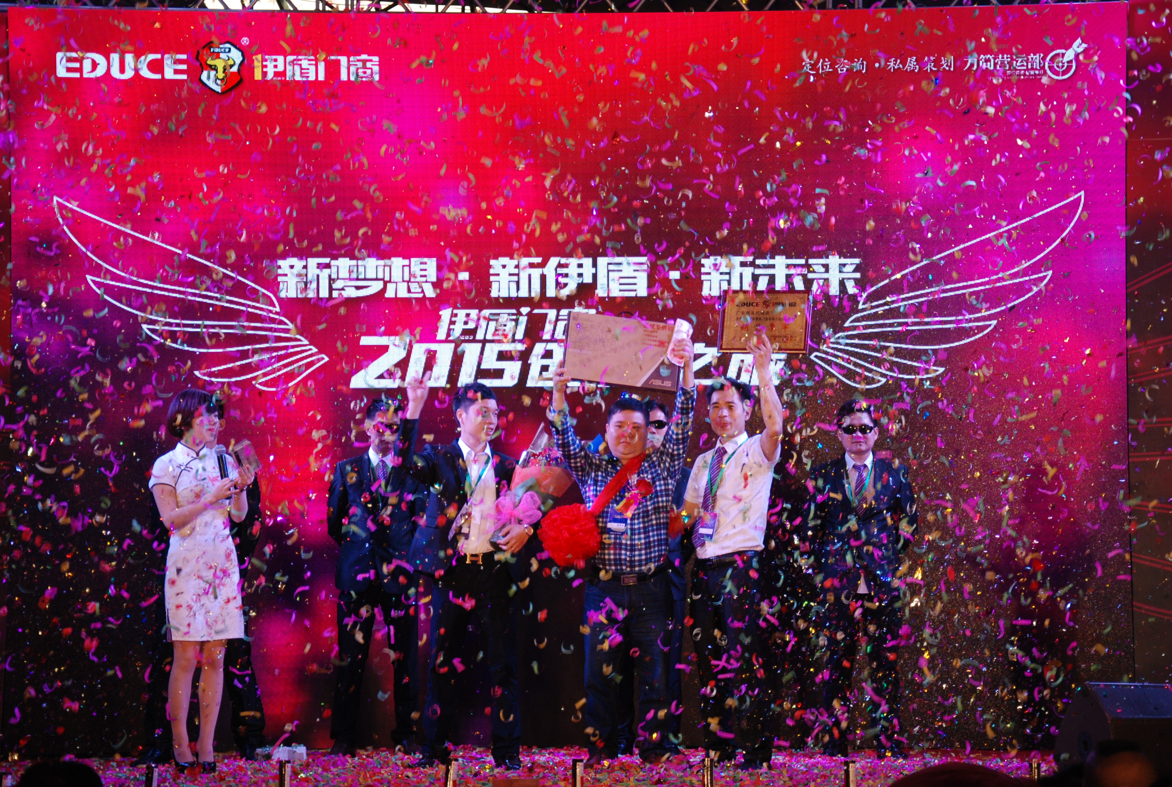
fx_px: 3034
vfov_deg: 14.8
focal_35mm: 93
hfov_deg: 21.9
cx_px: 586
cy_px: 394
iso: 400
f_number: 5.3
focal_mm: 62
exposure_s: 1/80
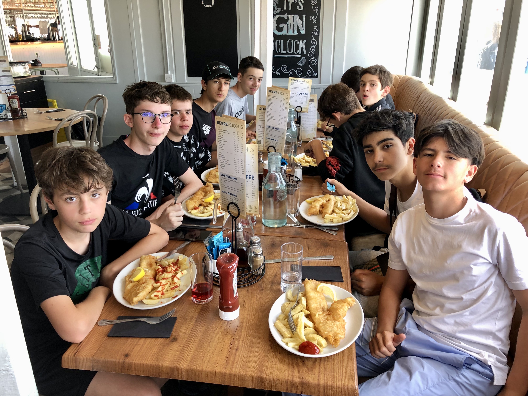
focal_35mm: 28
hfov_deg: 63.4
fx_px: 427
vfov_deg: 49.7
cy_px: 198
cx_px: 264
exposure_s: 1/50
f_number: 1.8
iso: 25
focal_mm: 3.99
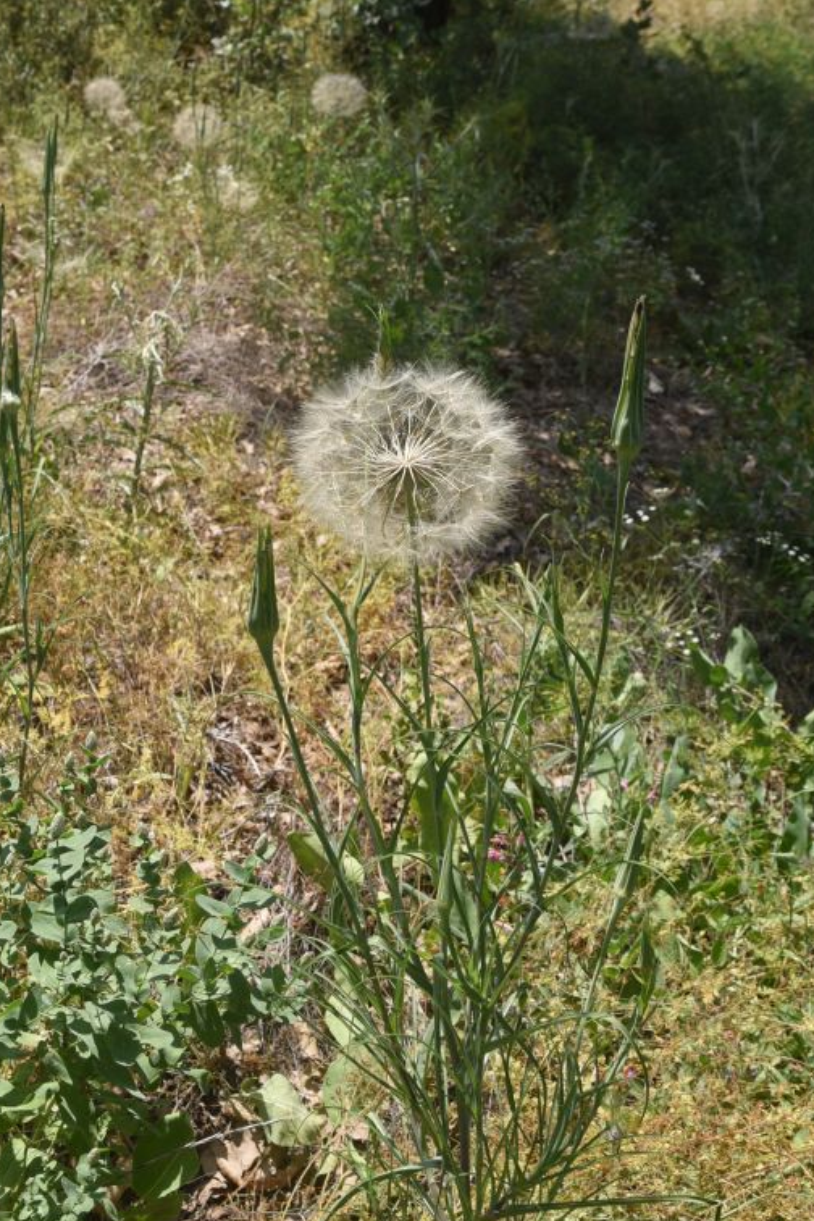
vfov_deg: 36.1
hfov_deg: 24.6
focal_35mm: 55
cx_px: 398
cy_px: 478
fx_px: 1865
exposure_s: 1/250
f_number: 9
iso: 160
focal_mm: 32
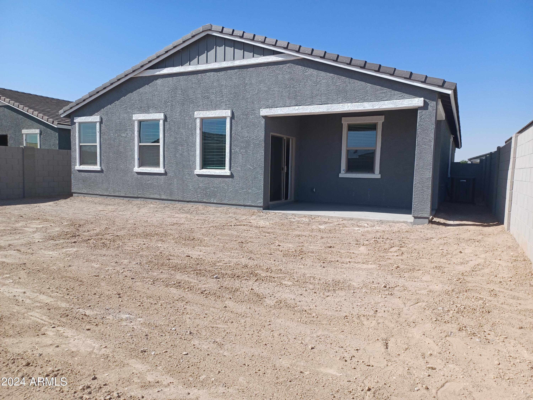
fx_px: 385
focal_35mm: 25
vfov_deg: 54.9
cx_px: 266
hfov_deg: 69.4
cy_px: 200
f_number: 1.8
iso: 32
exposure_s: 1/467
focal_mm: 4.6
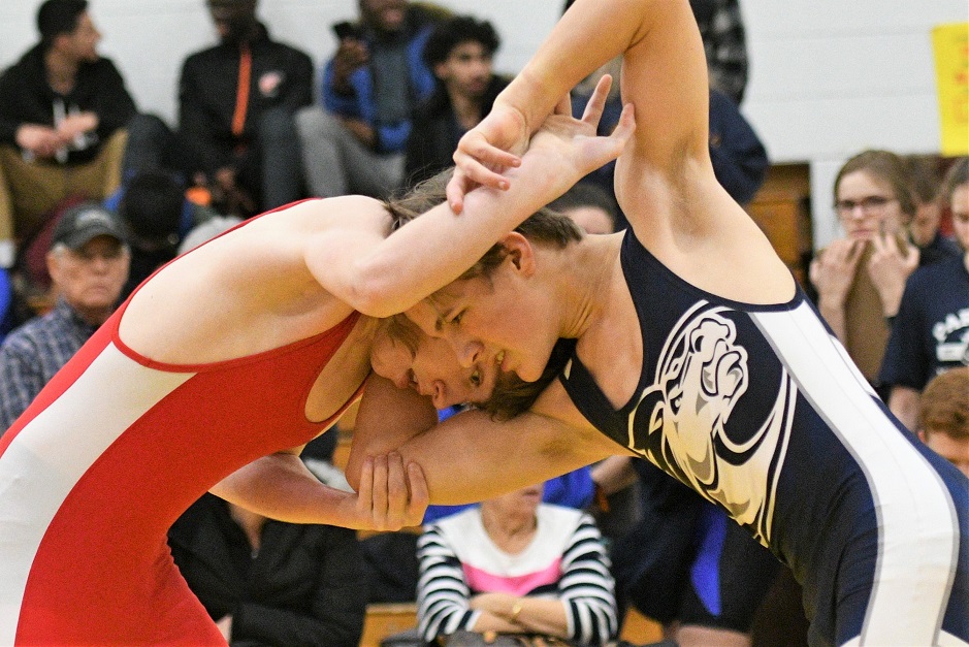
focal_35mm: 105
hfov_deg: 19.4
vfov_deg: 13.1
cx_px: 484
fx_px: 2827
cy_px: 324
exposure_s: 1/800
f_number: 2.8
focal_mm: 70
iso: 5000
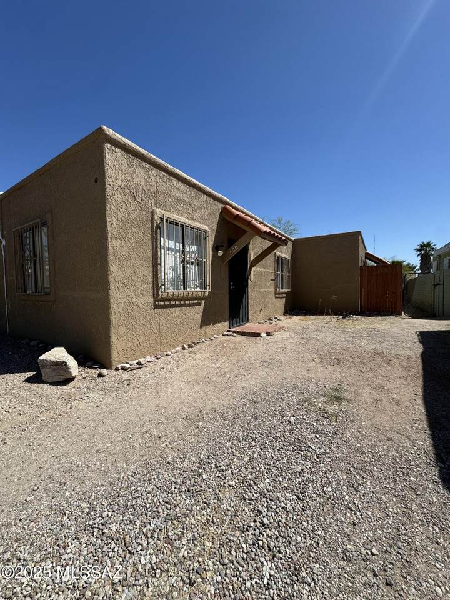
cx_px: 225
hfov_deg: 85.7
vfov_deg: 102.1
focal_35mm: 14
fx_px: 243
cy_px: 300
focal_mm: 2.22
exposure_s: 1/2874
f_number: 2.2
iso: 50
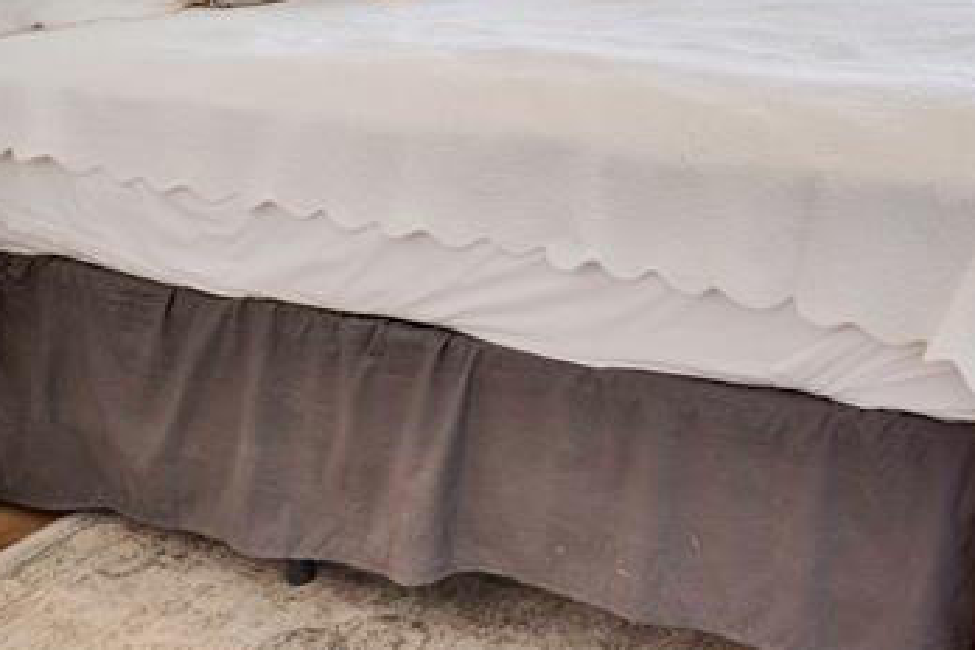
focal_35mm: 50
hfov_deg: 38.0
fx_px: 1354
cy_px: -235
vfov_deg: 23.3
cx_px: 793
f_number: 8
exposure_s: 1/500
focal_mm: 17
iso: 640
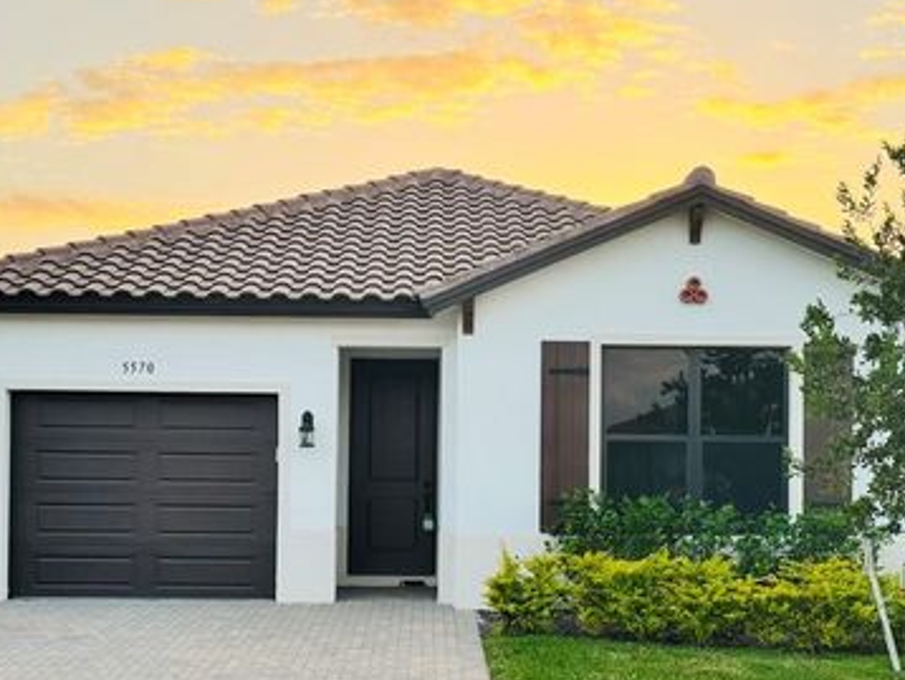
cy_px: 434
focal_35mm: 67
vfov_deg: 21.9
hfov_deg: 28.9
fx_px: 1753
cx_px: 478
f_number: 1.78
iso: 64
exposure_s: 1/531
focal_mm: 6.76
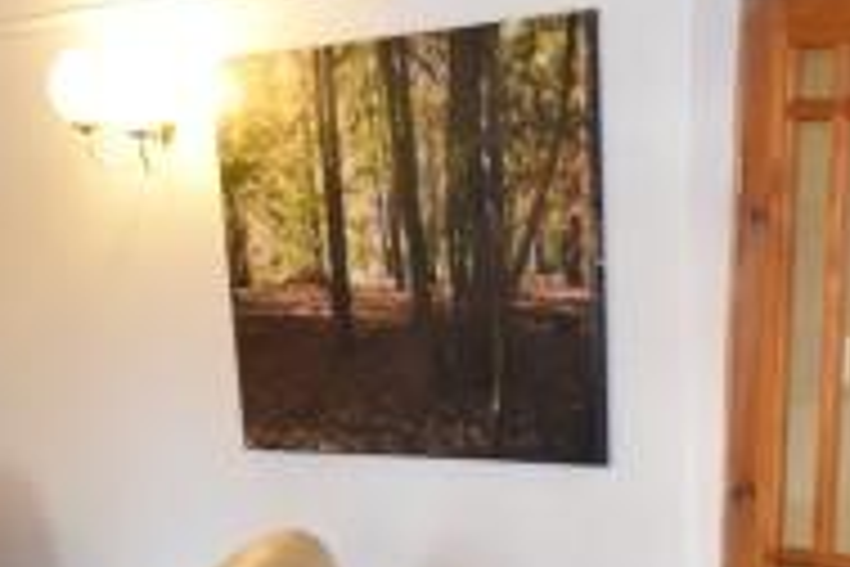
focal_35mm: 81
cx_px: 675
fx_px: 1912
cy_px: 790
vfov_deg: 15.8
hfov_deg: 24.7
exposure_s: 1/60
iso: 1000
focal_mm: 10
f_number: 4
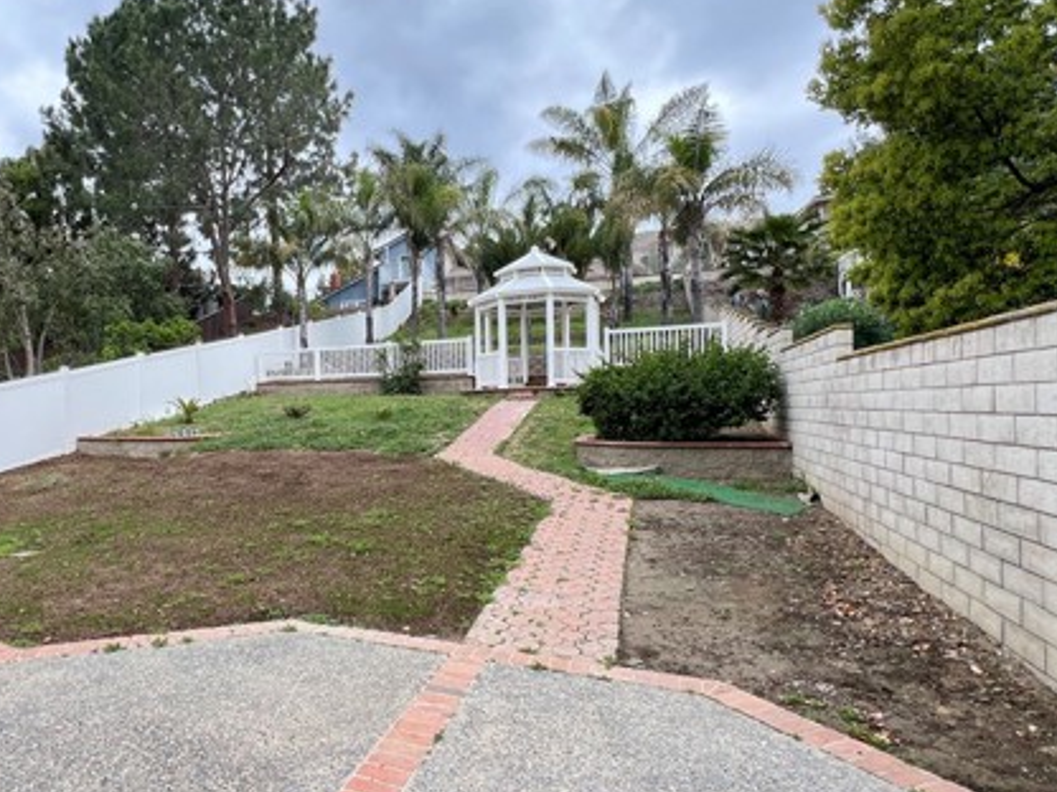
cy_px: 411
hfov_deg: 78.2
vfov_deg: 65.9
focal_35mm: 20
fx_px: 611
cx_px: 325
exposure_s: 1/208
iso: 32
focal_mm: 1.57
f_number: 1.8
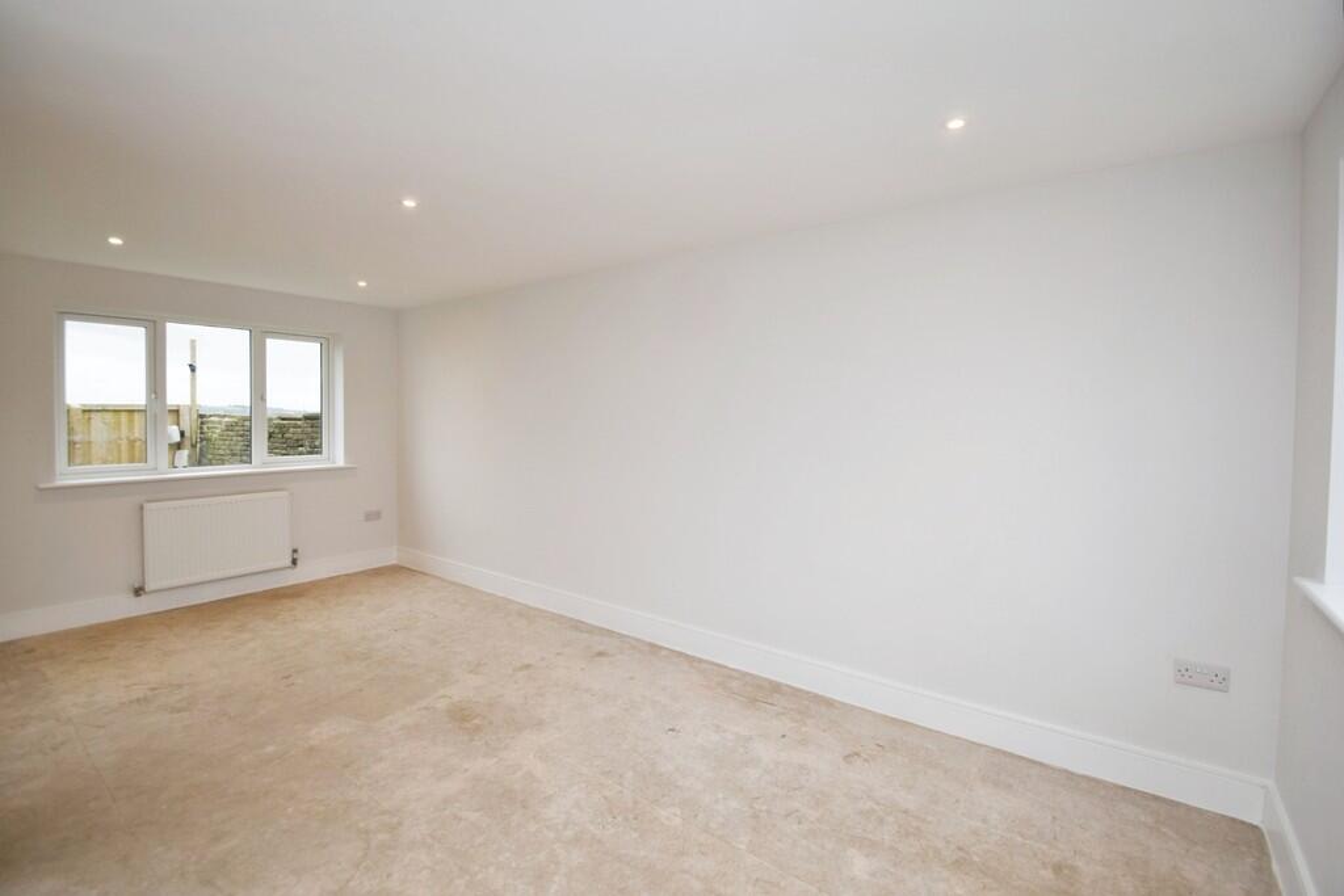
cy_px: 448
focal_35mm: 15
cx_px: 672
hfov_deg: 100.4
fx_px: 560
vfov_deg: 77.3
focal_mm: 10
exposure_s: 1/125
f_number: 5.6
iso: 250
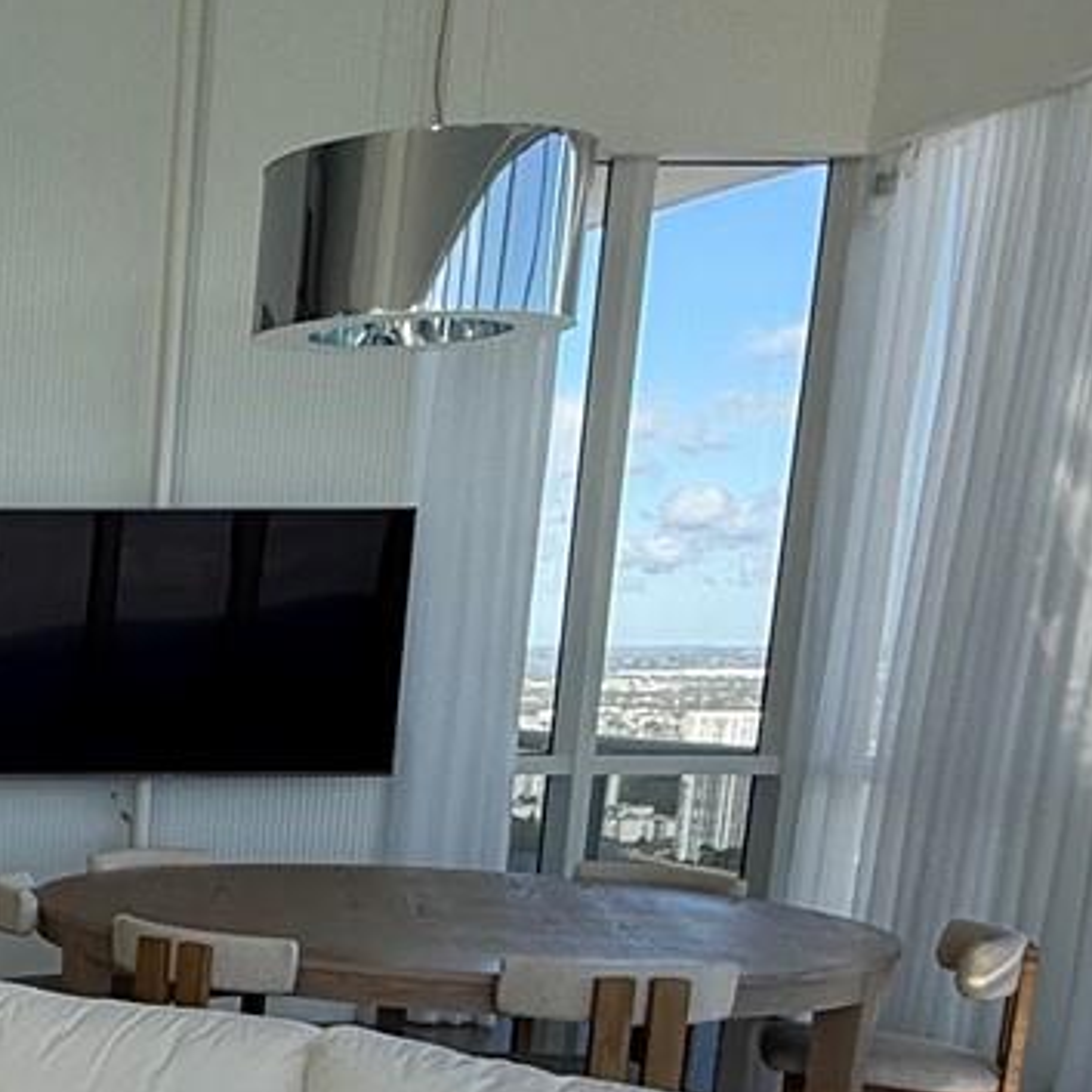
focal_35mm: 56
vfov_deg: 29.2
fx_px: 1999
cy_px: 996
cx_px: -605
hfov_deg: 23.5
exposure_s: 1/228
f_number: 2.2
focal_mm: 2.22
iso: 50
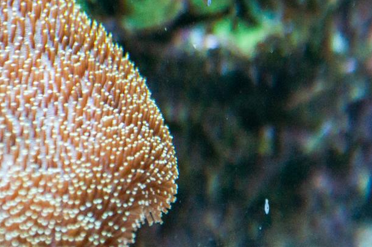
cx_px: 159
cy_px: -81
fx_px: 4328
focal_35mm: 419
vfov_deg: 3.3
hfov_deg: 4.9
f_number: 5.6
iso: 320
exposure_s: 1/100
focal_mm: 105
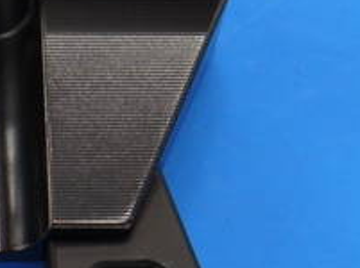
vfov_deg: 5.5
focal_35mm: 268
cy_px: 204
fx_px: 2782
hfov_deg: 7.3
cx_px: -165
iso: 500
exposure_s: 1/80
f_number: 5.6
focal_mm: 42
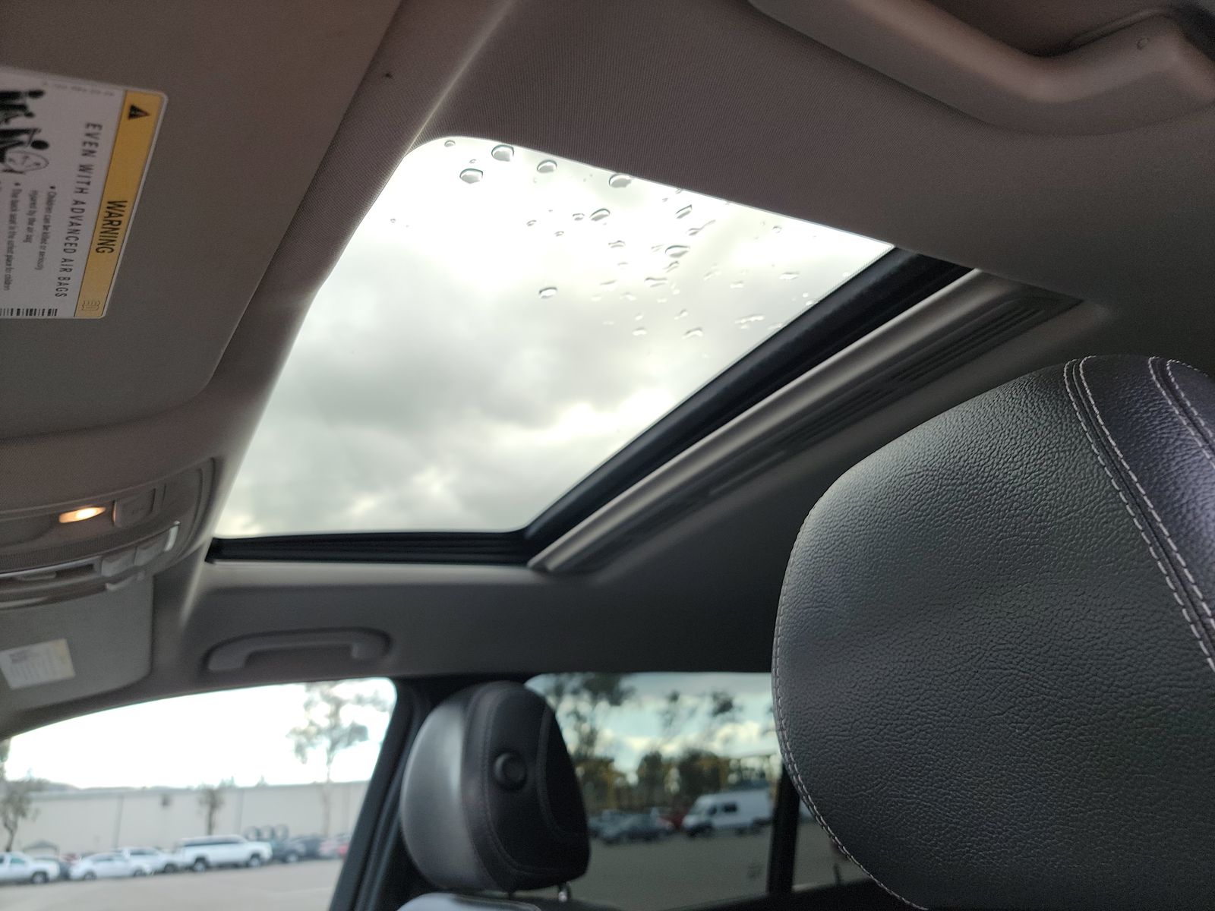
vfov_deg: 56.8
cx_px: 608
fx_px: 842
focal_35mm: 24
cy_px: 456
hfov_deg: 71.6
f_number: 1.8
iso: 94
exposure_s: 1/59
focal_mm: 6.7
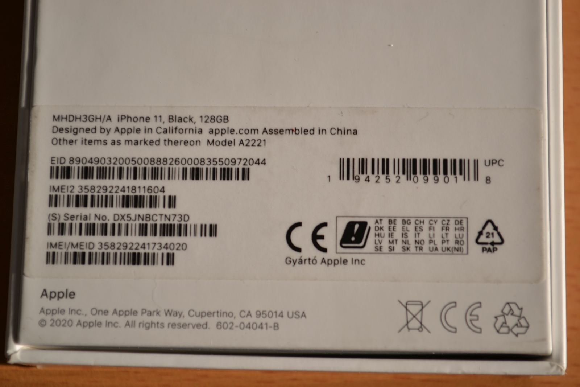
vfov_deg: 16.6
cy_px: 194
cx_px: 290
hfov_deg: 24.6
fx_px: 1329
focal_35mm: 82
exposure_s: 1/125
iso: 100
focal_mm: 55
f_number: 5.6
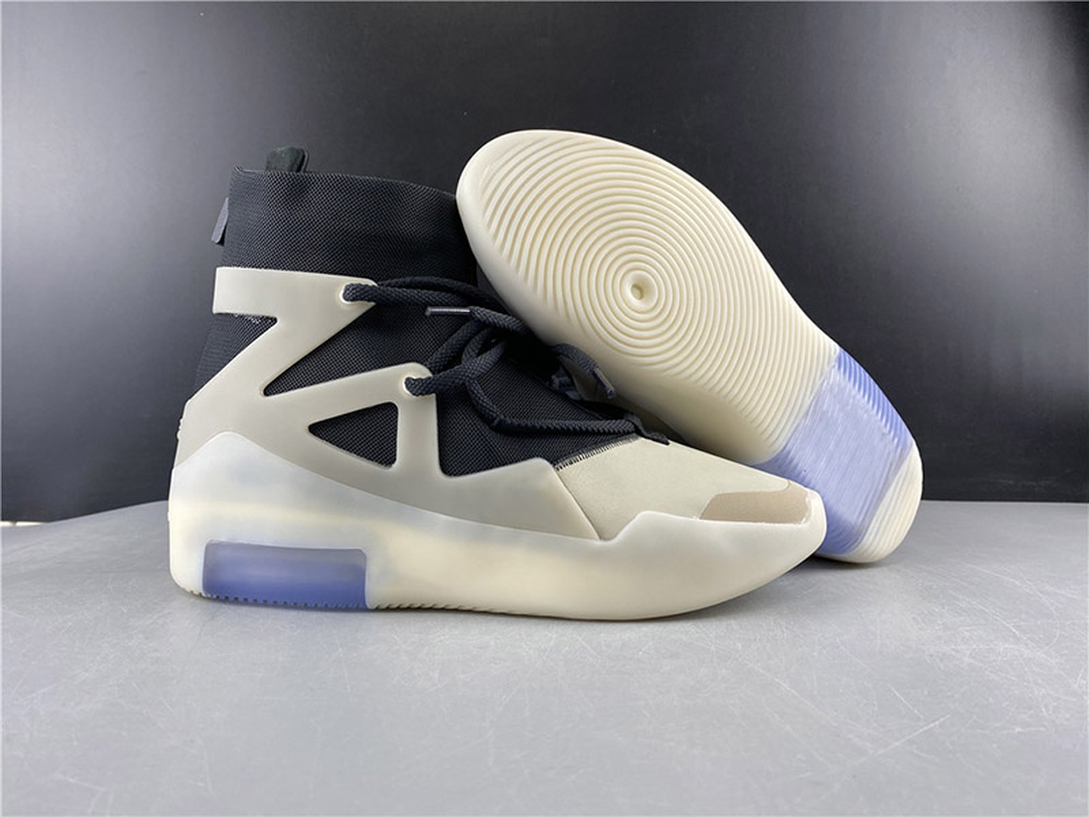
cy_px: 408
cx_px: 544
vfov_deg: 53.1
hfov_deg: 67.3
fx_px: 818
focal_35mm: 26
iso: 64
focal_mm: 4.25
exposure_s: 1/100
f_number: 1.8
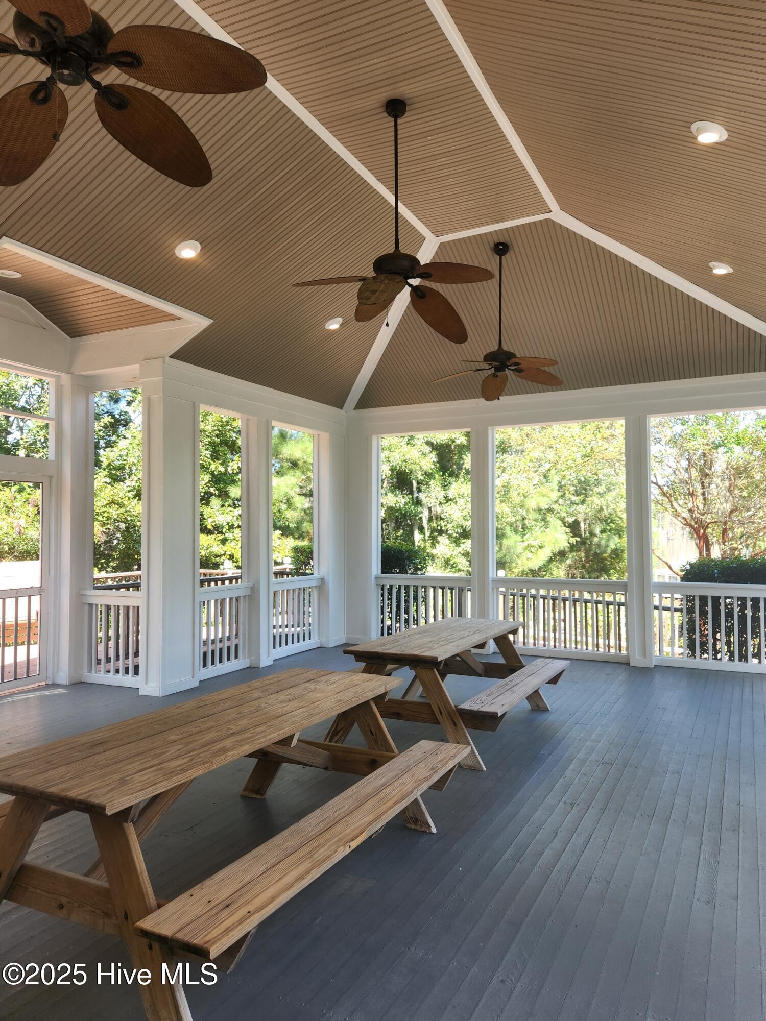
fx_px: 679
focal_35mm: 23
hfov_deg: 58.9
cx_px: 383
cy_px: 510
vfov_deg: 73.9
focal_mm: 5.4
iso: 40
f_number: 1.8
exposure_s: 1/182
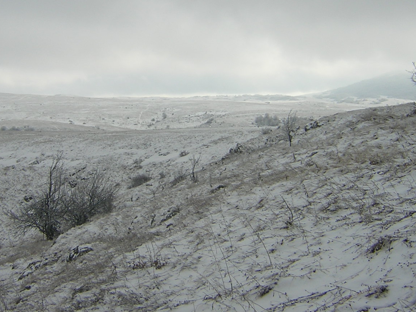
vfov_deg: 28.9
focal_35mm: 50
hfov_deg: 38.2
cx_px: 188
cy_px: 106
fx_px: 601
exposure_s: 1/297
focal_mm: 4.7
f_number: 5.2
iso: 100
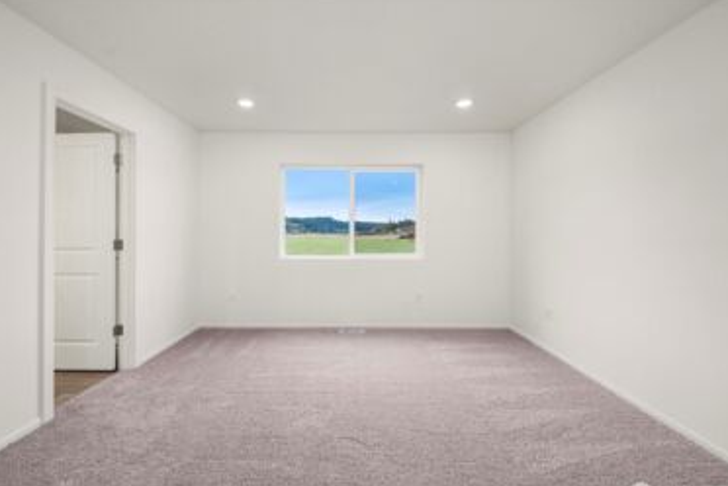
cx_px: 350
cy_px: 250
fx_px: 283
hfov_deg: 104.2
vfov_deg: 81.2
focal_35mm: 14
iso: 80
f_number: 7.1
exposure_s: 1/60
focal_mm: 13
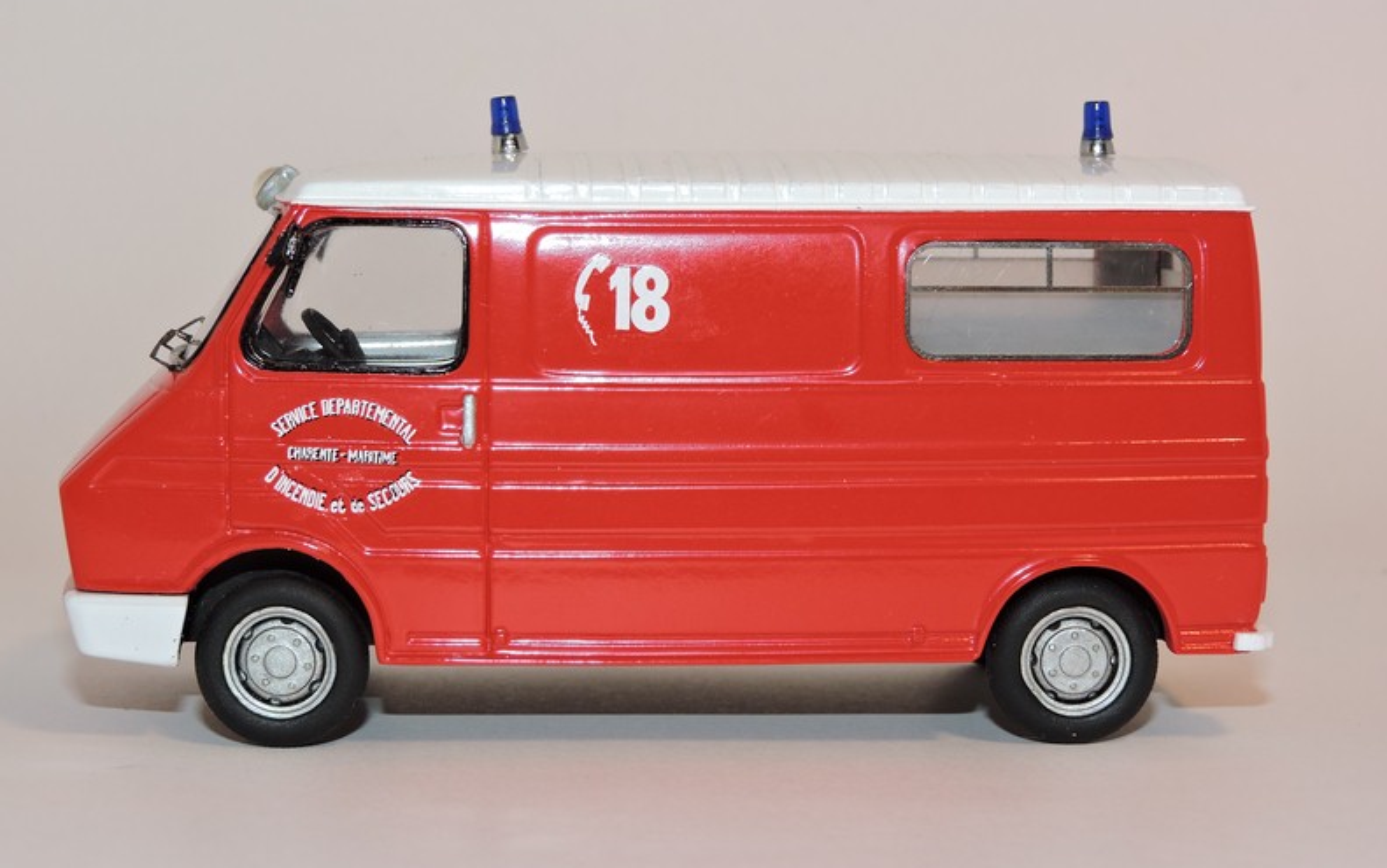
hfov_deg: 27.5
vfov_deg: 17.4
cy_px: 454
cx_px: 687
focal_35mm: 75
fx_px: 2836
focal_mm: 12.5
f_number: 4.5
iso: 100
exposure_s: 1/30
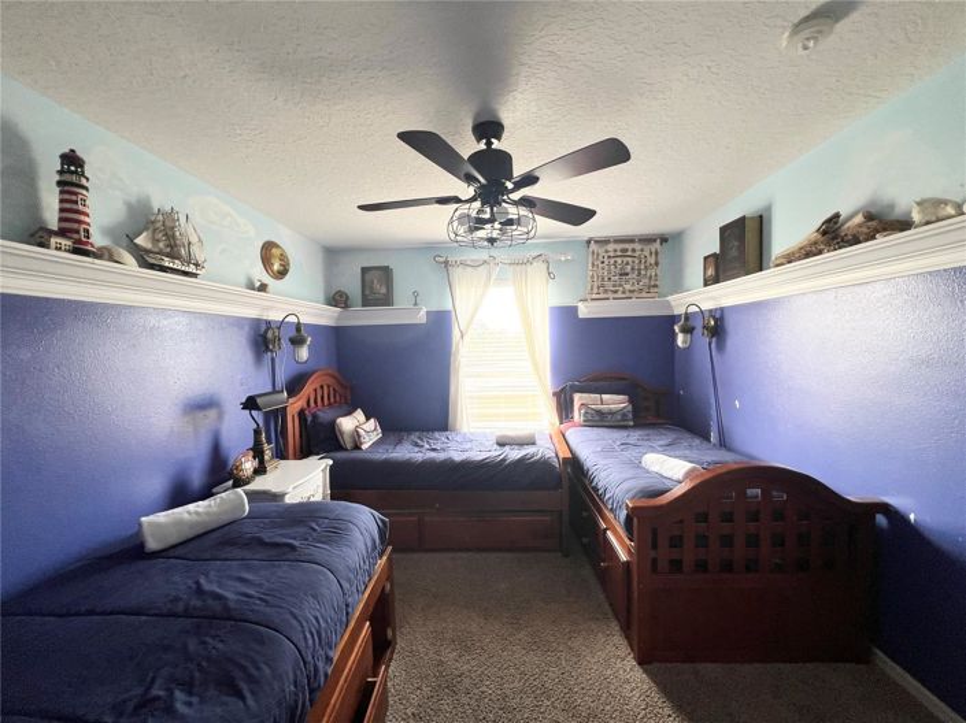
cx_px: 483
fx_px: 363
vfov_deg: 89.9
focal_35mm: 13
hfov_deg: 106.2
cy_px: 362
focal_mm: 1.57
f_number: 1.8
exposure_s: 1/99
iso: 64
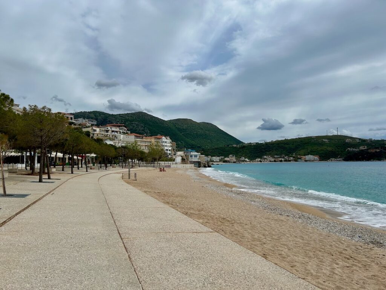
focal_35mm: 26
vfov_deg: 53.1
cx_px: 193
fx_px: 290
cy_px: 145
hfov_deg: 67.3
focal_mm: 5.7
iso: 50
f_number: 1.5
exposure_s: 1/11364
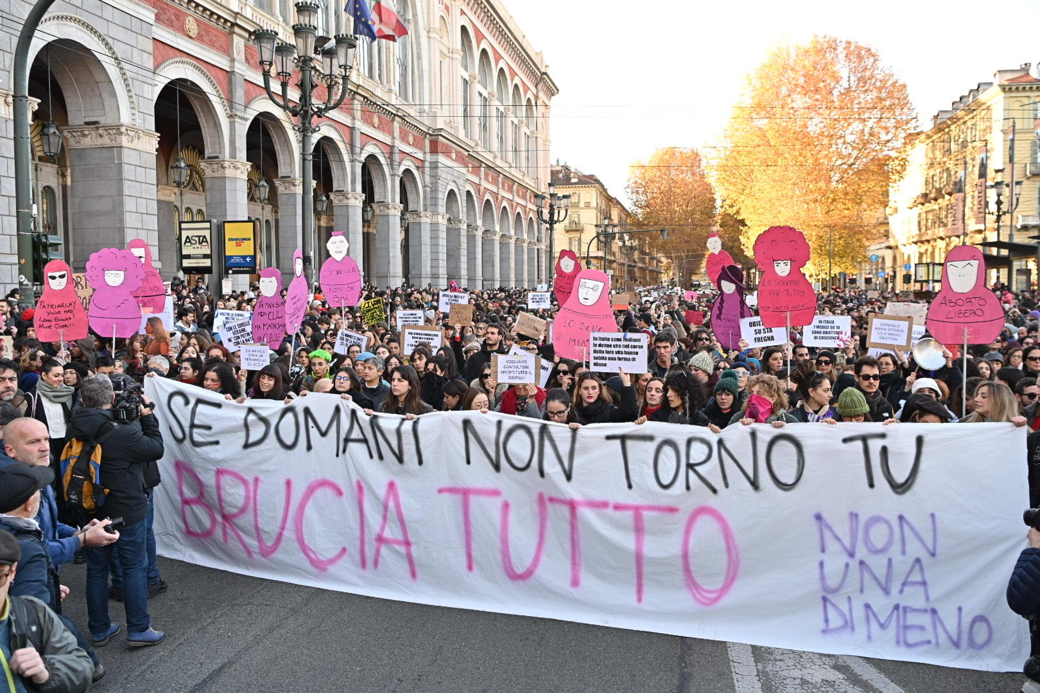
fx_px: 895
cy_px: 346
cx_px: 520
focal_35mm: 31
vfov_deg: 42.3
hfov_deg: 60.3
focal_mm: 31
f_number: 4.5
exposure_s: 1/200
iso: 400
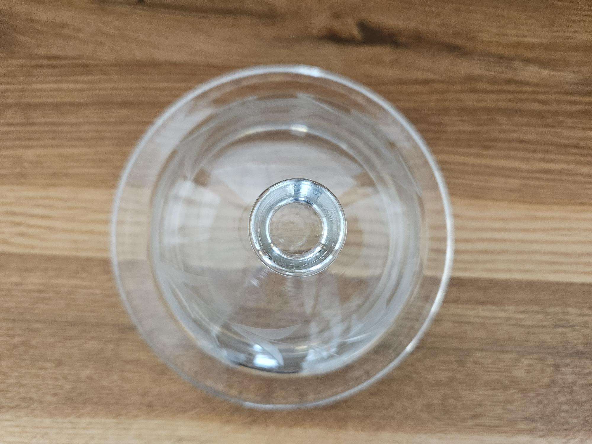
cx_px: 296
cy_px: 222
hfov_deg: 73.9
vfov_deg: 58.9
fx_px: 393
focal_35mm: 23
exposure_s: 1/100
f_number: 1.8
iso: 250
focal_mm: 5.4
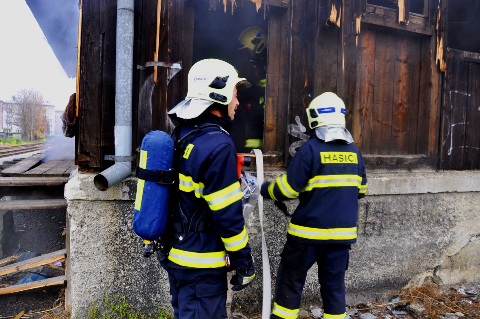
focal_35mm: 29
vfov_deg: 44.8
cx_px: 250
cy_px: 167
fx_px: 386
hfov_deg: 63.7
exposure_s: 1/30
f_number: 5.6
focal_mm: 18
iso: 360
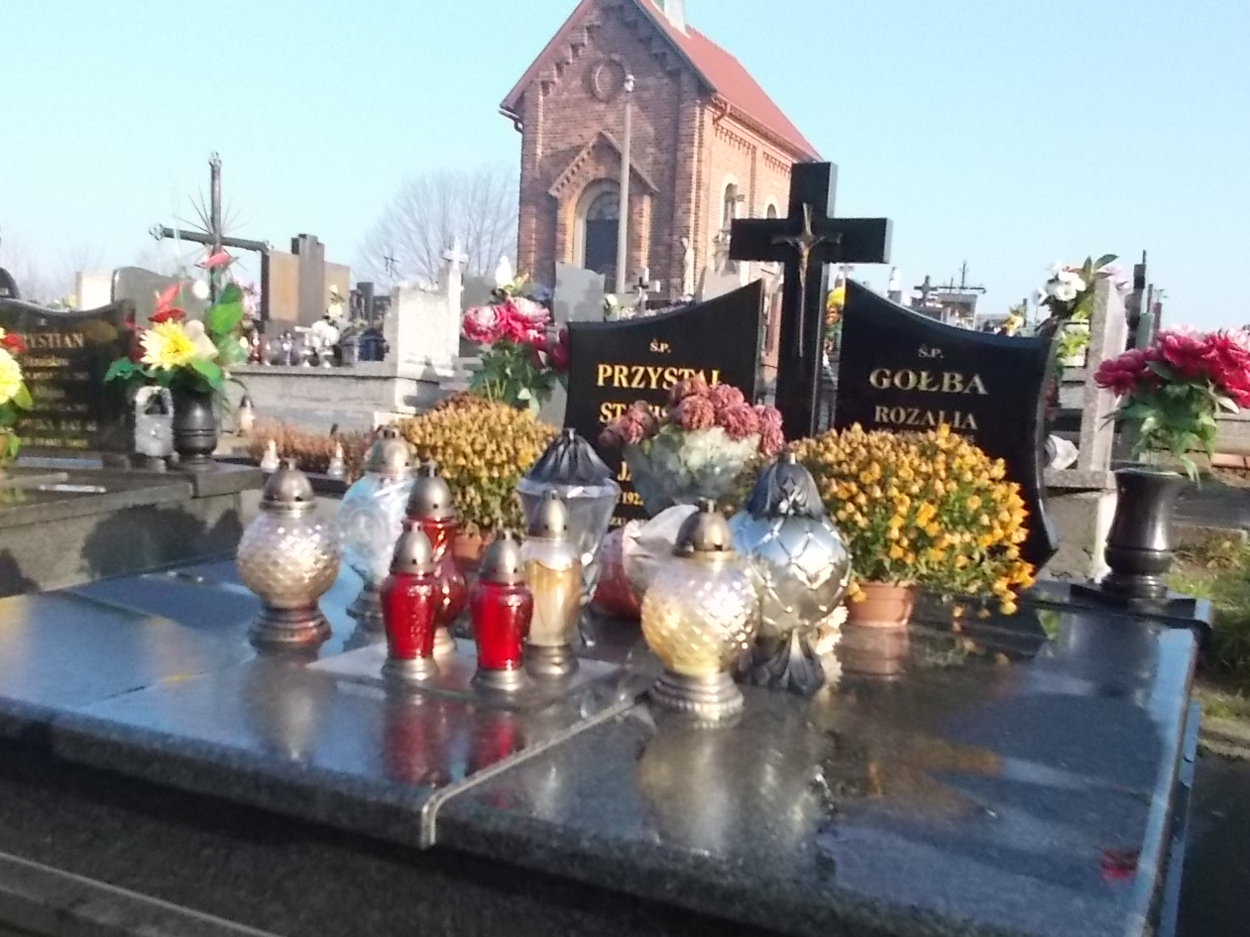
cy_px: 574
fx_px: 1191
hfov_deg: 55.4
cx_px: 629
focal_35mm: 33
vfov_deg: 42.7
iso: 400
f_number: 8
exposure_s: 1/250
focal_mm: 4.6
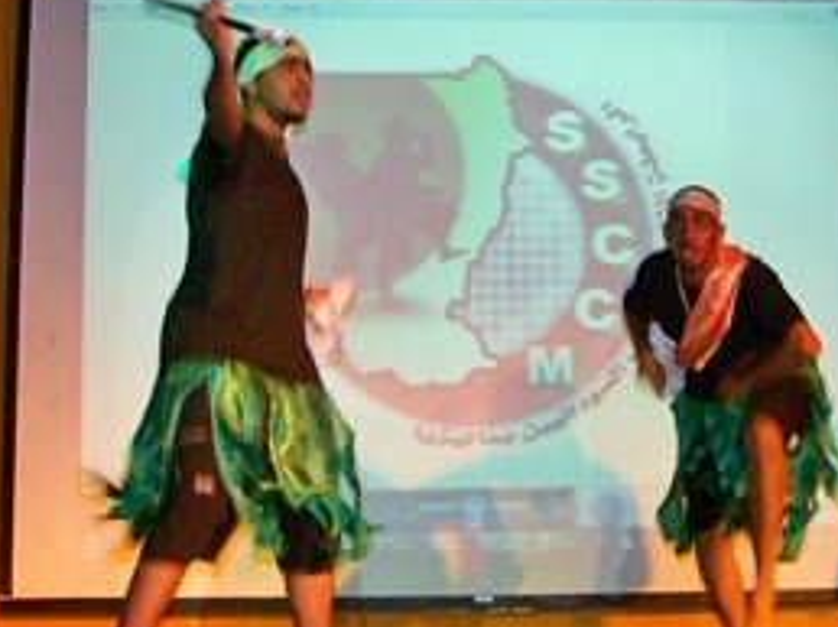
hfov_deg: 23.7
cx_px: 575
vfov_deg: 18.0
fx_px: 1983
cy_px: 263
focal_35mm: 82
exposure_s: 1/30
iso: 200
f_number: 2.8
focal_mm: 5.85
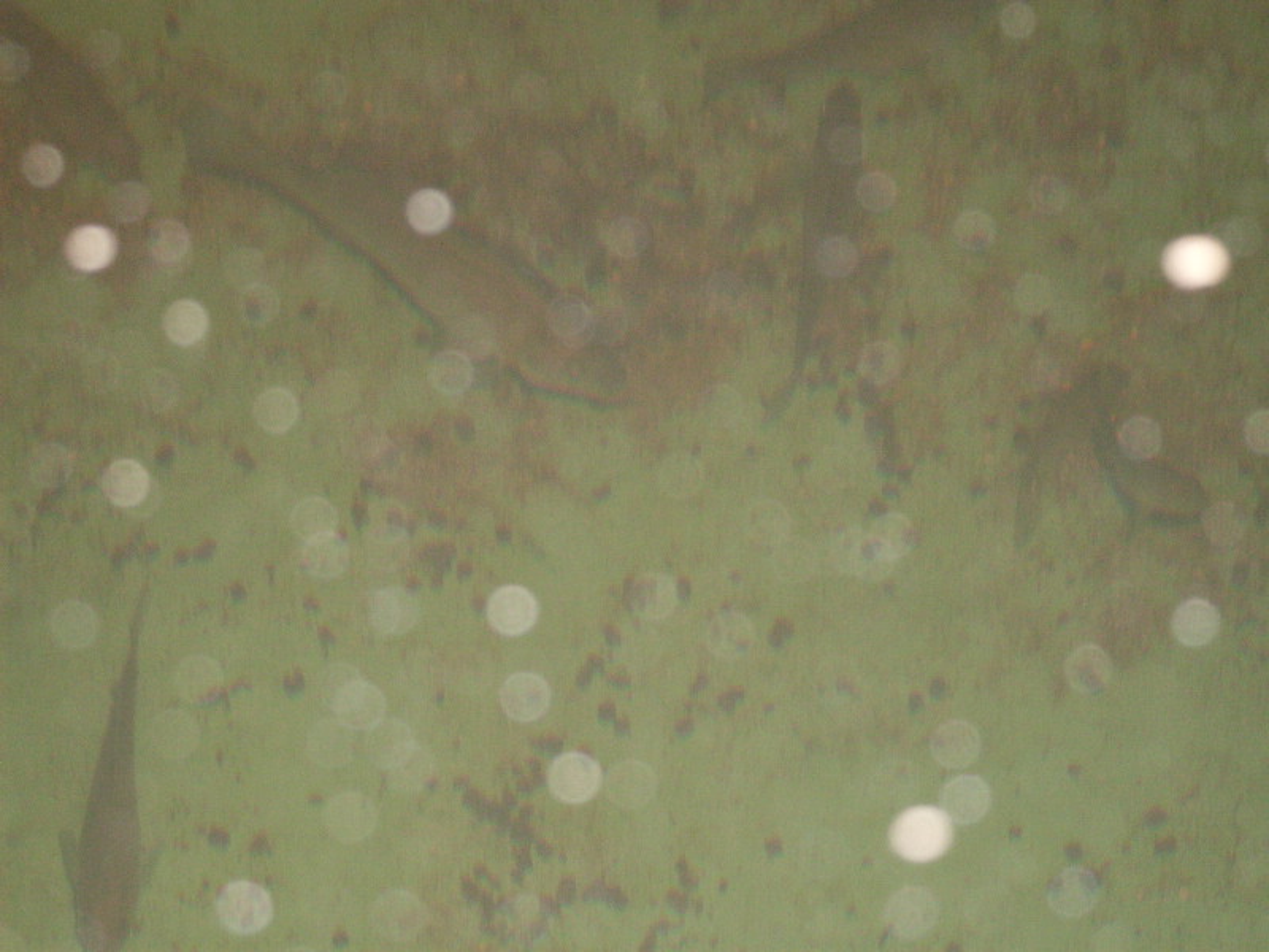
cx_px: 634
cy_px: 476
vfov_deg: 14.4
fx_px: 3776
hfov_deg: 19.1
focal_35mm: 103
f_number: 4.8
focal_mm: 17.1
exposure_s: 1/60
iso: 240
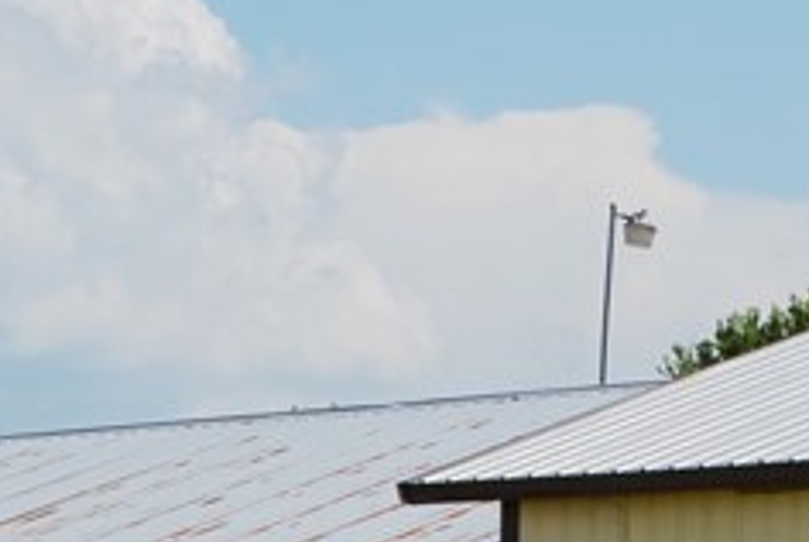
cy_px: 161
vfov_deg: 5.3
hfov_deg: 7.8
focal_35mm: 262
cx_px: 610
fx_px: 5895
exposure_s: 1/320
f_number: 9
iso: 100
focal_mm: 38
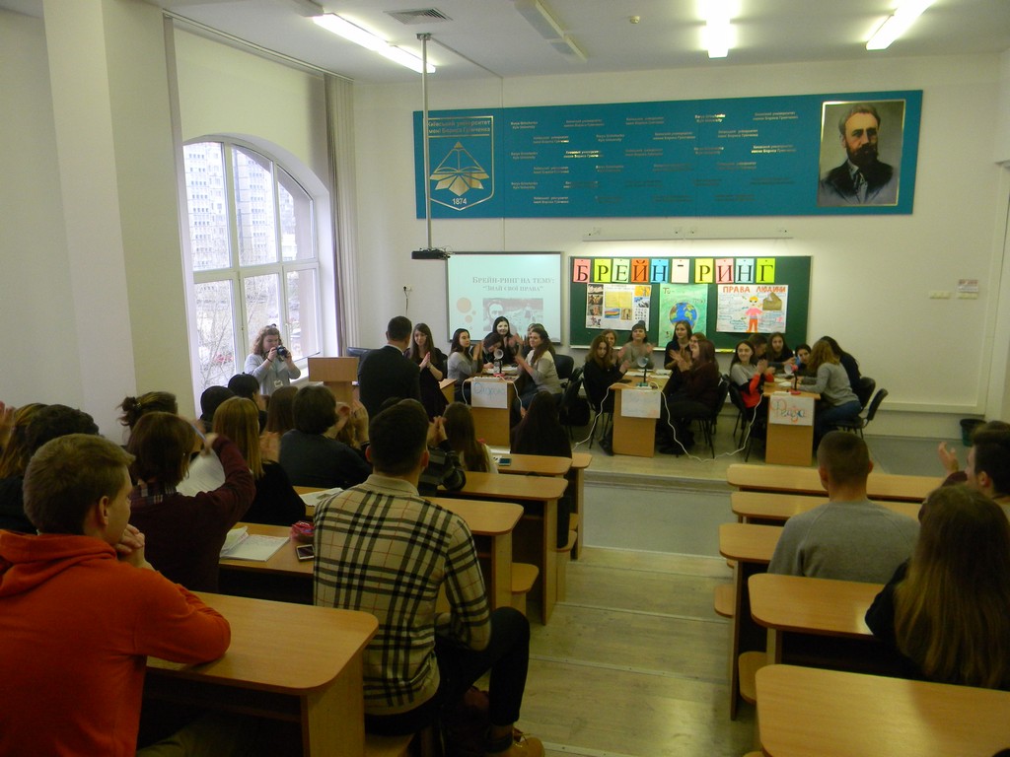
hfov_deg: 63.4
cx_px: 505
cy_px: 378
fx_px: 817
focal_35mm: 28
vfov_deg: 49.7
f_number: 3.5
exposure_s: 1/30
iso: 236
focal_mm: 5
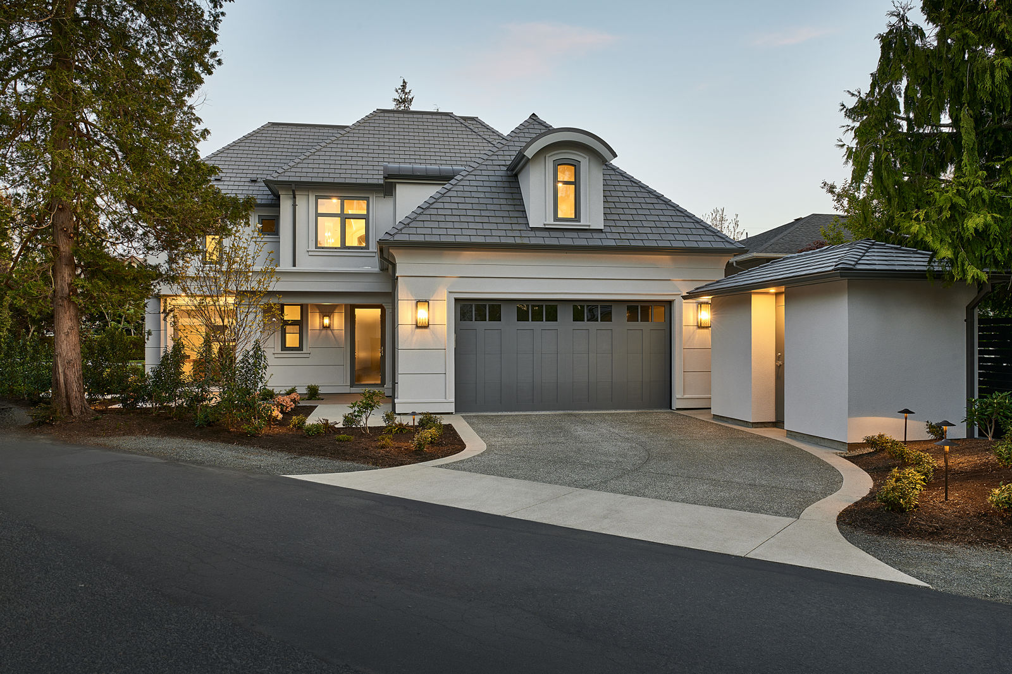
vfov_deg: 49.5
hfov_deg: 69.4
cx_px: 506
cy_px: 337
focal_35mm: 26
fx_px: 731
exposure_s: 1
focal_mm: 26
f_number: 8
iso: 100
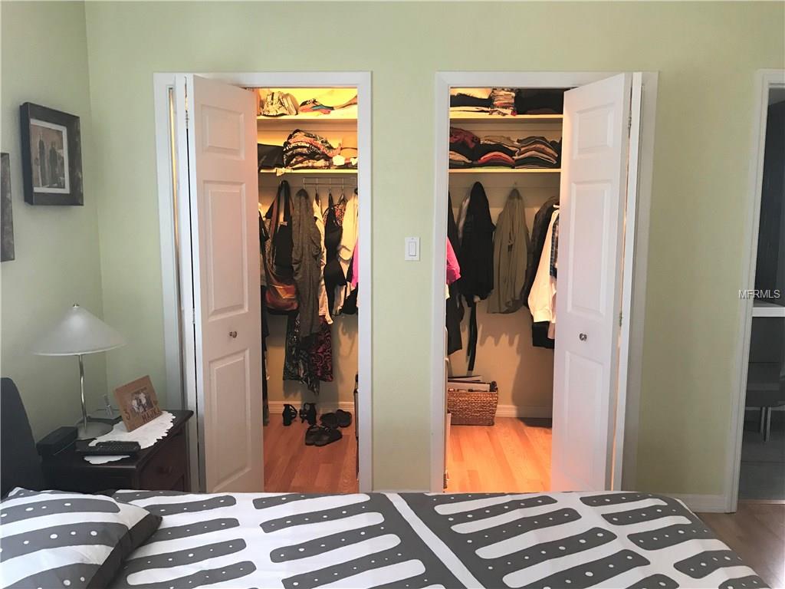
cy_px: 294
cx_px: 392
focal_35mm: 28
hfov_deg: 63.4
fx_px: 635
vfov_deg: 49.7
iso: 50
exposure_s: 1/15
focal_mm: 3.99
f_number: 1.8
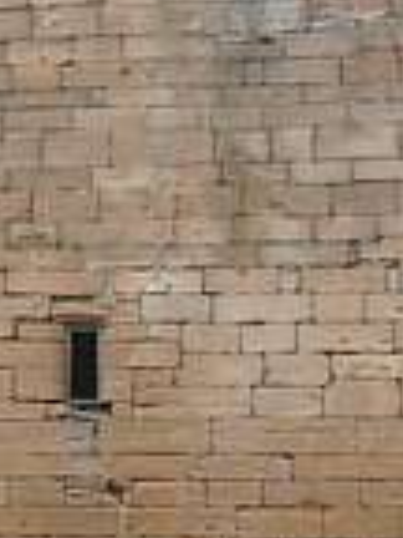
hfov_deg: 7.5
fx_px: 3027
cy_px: 235
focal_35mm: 195
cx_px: -123
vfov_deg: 10.1
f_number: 4.2
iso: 80
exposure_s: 1/640
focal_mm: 7.87
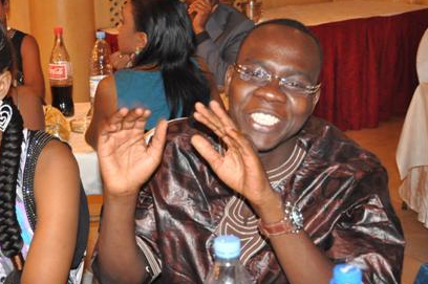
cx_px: 159
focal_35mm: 72
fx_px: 851
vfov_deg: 19.0
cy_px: 123
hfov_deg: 28.1
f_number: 5.6
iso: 3200
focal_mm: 35
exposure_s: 1/60
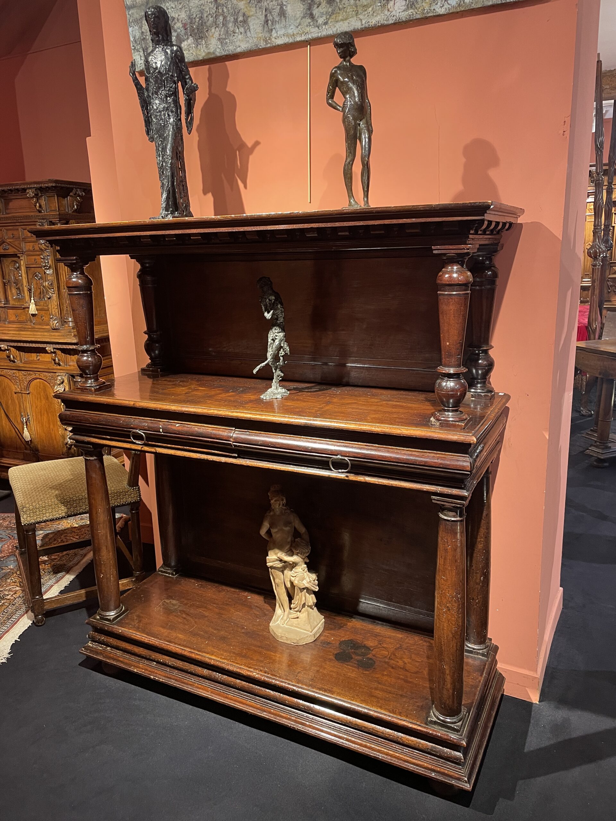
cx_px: 308
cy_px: 410
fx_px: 617
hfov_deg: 53.1
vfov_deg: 67.3
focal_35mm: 26
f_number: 1.6
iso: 200
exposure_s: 1/50
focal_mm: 4.2
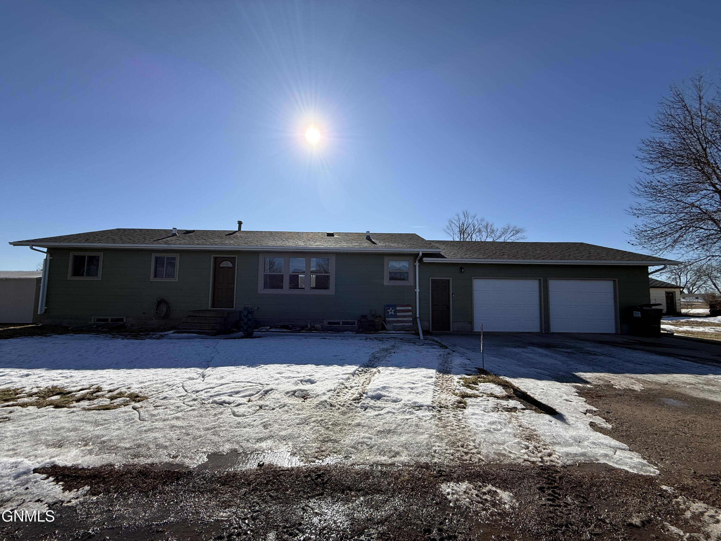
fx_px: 292
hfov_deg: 102.1
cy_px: 270
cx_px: 360
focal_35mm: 14
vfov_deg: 85.7
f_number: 2.2
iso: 50
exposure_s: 1/3891
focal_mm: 2.22
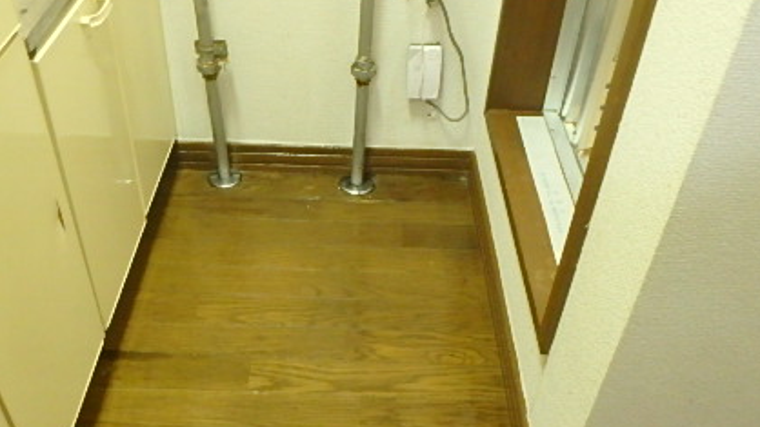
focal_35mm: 35
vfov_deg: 33.6
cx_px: 347
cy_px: 249
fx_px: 705
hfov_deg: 56.6
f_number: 3.5
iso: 800
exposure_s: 1/15
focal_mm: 3.7
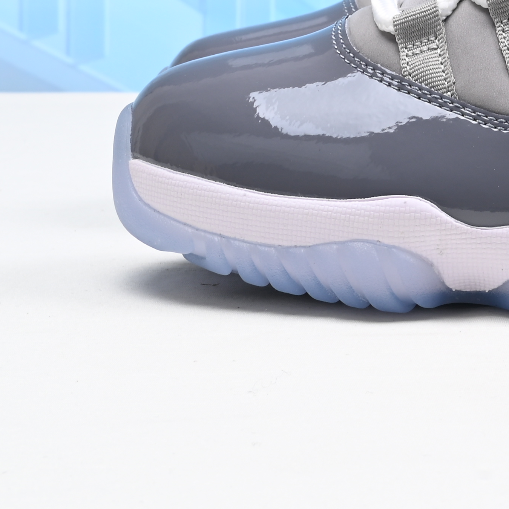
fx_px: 2396
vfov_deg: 11.7
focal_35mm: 144
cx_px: 630
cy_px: -192
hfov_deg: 11.8
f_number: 16
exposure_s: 1/2
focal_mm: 38
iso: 100
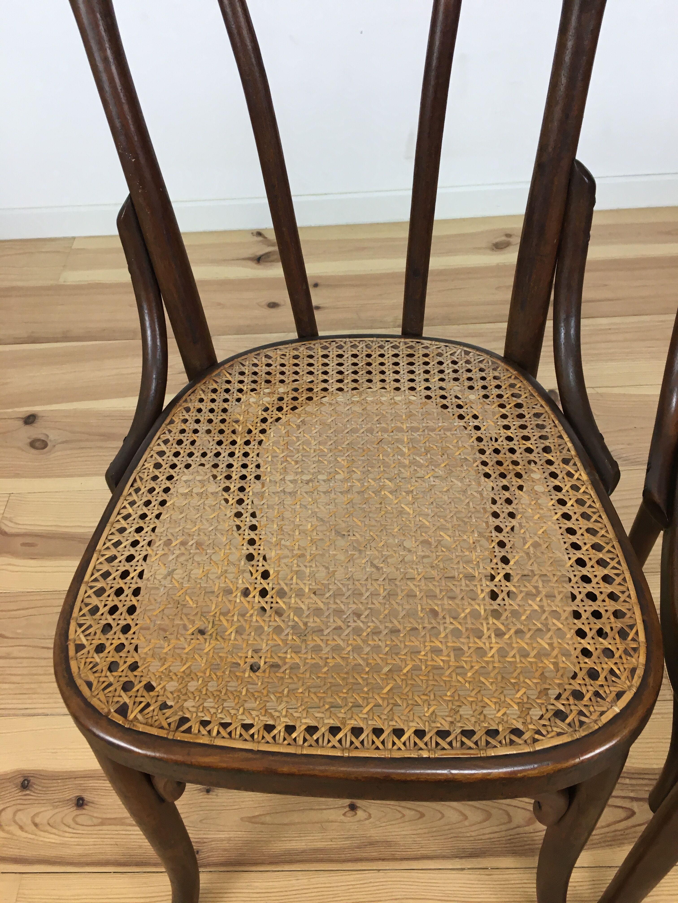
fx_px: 757
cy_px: 452
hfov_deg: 48.2
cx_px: 339
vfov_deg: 61.7
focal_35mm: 29
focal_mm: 4.15
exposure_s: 1/33
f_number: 2.2
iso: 32
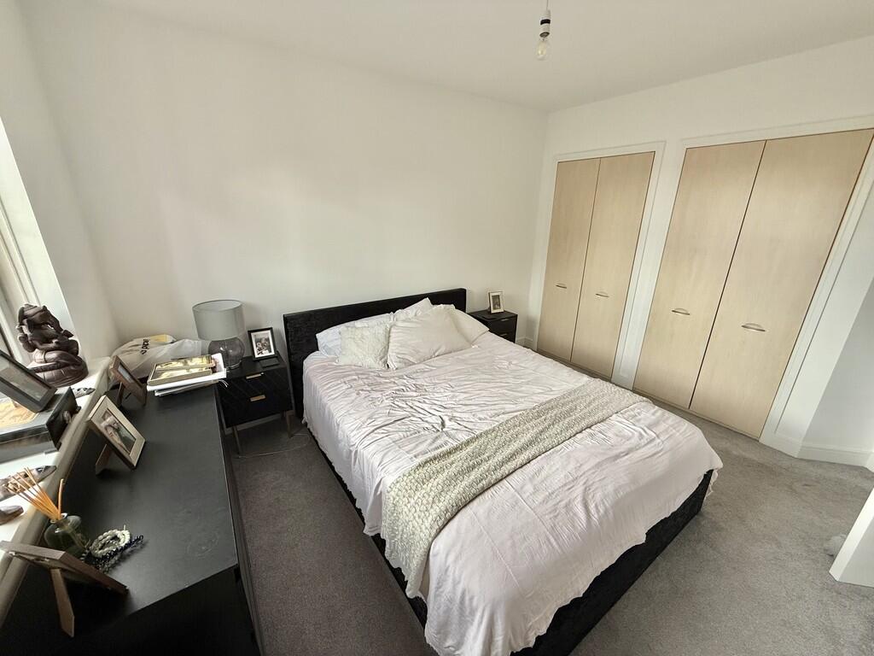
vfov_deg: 85.7
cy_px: 328
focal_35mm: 14
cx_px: 437
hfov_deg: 102.1
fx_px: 353
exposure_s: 1/99
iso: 125
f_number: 2.2
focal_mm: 2.22
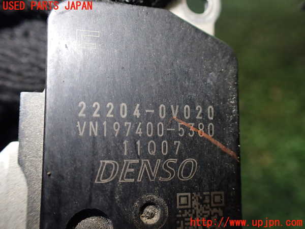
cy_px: 114
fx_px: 264
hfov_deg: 60.0
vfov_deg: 46.8
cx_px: 152
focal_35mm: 30
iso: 500
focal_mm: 5.4
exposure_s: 1/125
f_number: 2.3
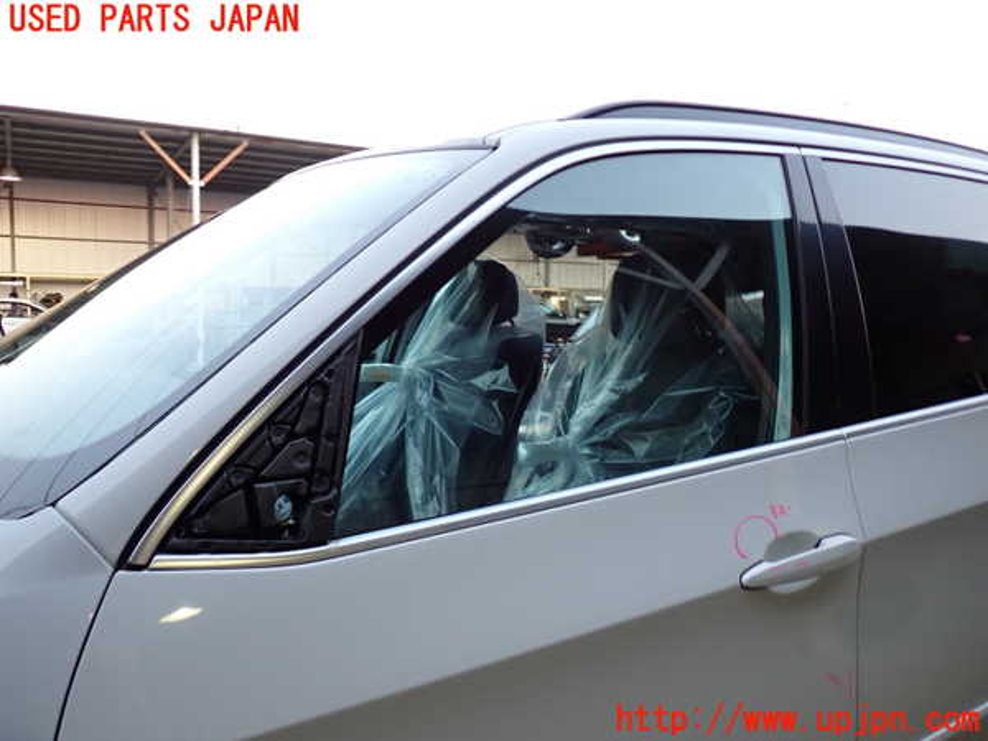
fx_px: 799
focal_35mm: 28
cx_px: 494
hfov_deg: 63.4
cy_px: 370
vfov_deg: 49.7
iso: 250
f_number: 2.2
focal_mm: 5.05
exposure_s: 1/30
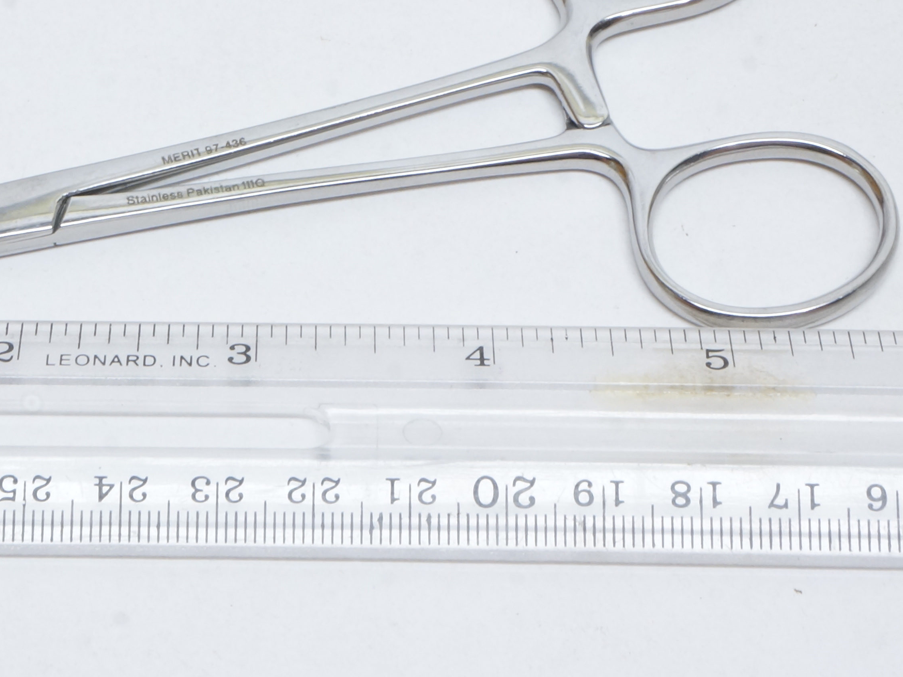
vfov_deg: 11.2
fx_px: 3443
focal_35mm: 132
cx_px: 284
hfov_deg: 14.9
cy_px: 151
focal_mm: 42
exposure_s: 1/6
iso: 800
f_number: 20
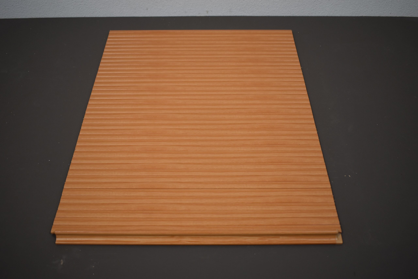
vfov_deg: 35.5
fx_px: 435
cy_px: 140
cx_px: 209
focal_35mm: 38
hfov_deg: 51.3
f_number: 4
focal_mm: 25
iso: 450
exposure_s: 1/250
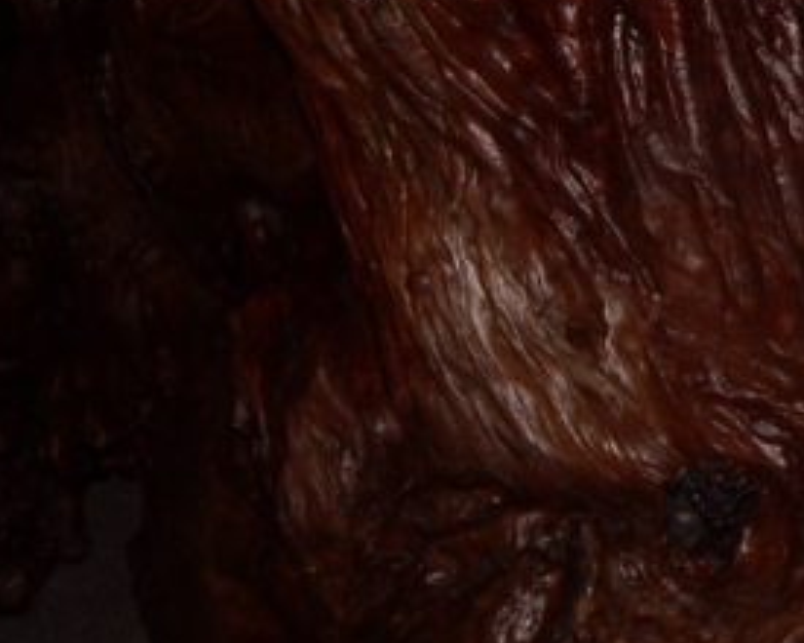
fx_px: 3022
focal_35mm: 127
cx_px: 994
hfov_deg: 14.6
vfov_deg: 12.1
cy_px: 190
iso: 64
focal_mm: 5.7
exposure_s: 1/60
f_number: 2.8
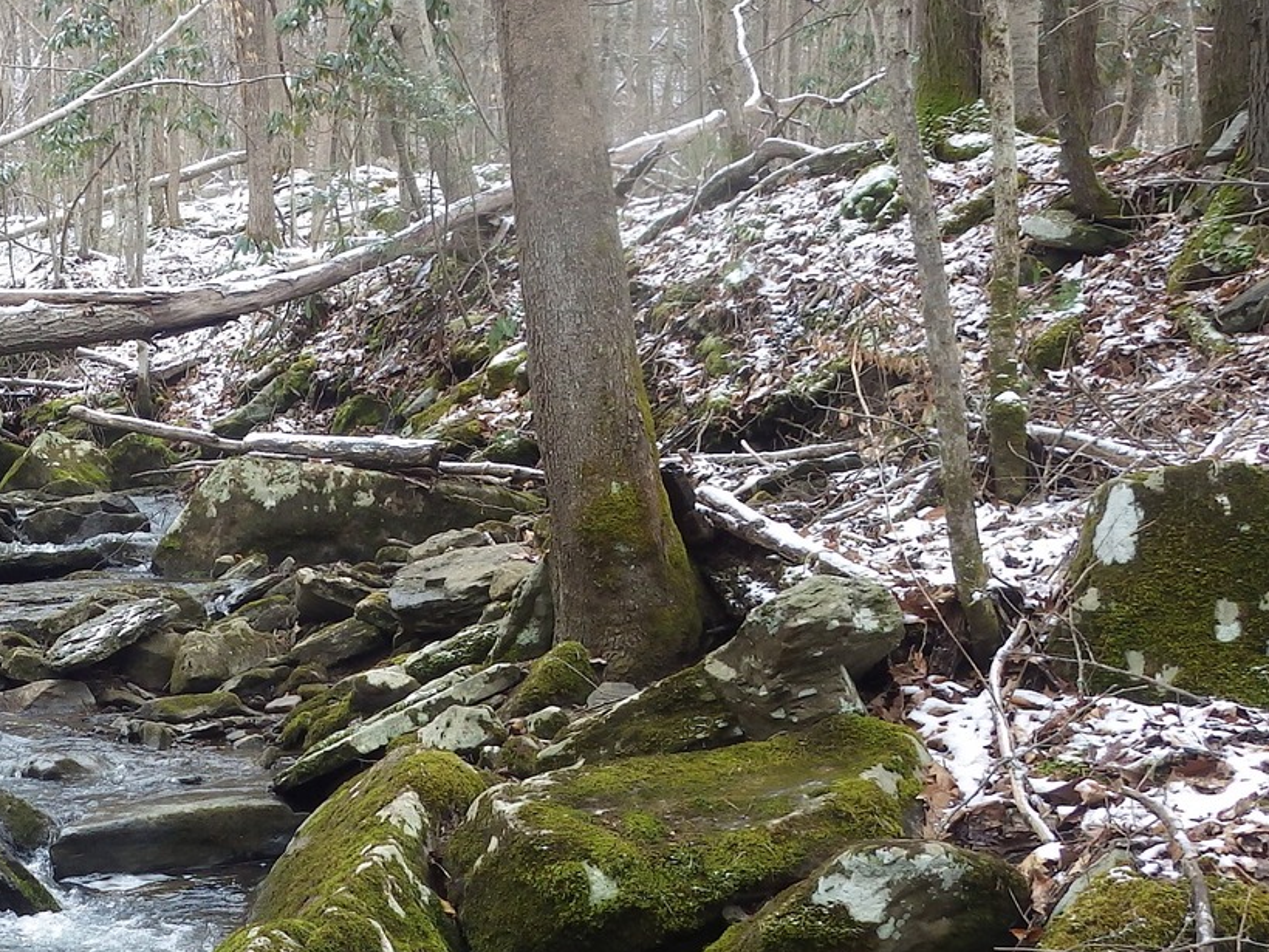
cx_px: 50
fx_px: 2236
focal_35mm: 61
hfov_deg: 29.9
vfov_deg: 23.9
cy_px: 639
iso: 125
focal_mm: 4.5
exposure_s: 1/160
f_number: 2.8
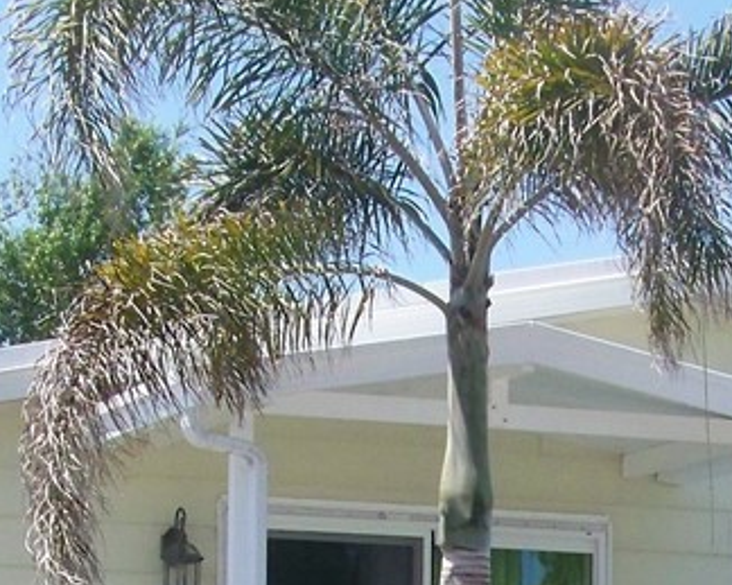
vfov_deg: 10.0
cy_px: 788
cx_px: 504
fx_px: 3270
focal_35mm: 151
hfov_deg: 12.7
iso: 200
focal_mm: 7.6
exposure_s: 1/1000
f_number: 4
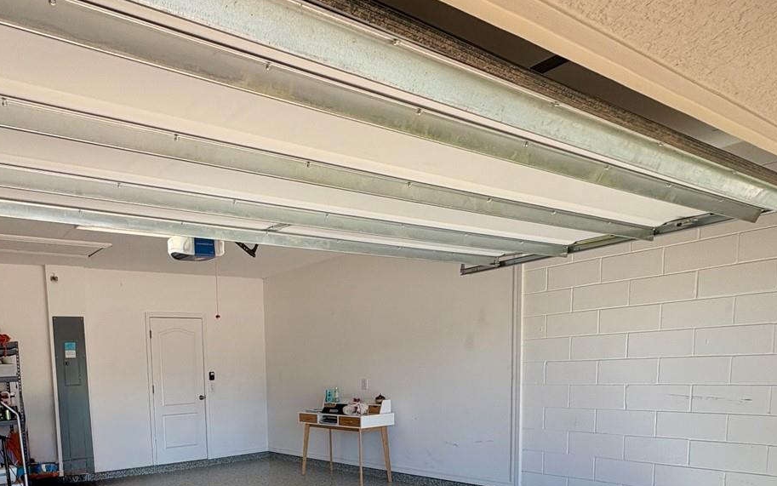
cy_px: 427
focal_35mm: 26
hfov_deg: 66.0
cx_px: 194
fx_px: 551
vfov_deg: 43.9
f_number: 2.2
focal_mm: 2.22
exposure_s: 1/407
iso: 40
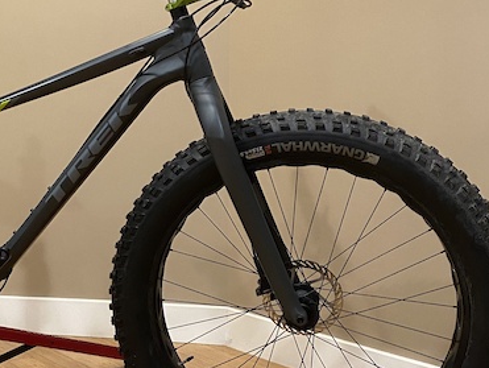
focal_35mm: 56
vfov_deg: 26.1
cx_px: 75
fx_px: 792
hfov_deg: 33.0
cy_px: 195
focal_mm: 4.25
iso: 400
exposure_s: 1/40
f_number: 1.8
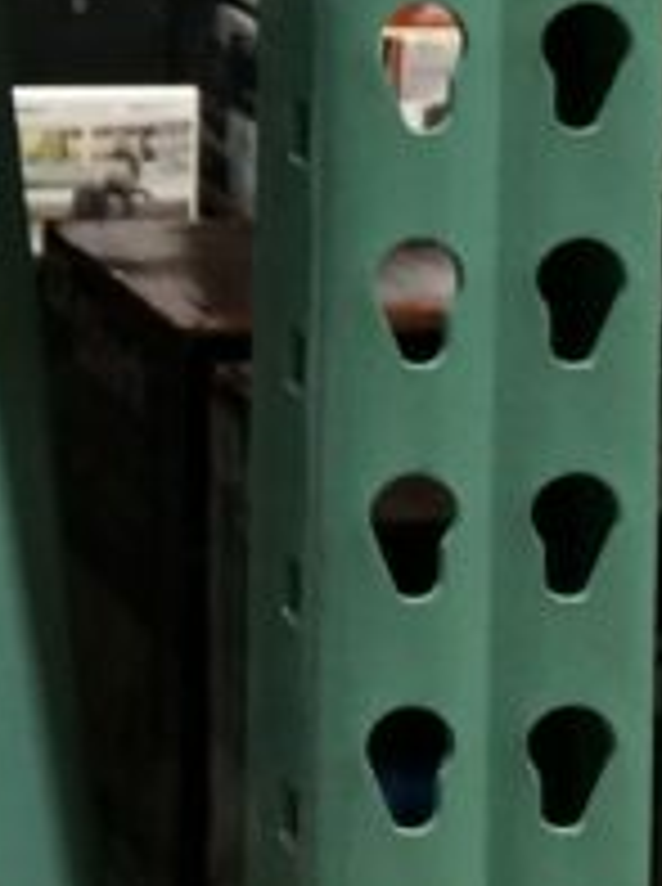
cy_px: -202
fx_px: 3863
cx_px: -540
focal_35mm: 151
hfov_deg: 9.3
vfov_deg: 12.8
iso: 160
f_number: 2.2
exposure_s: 1/33
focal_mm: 4.15
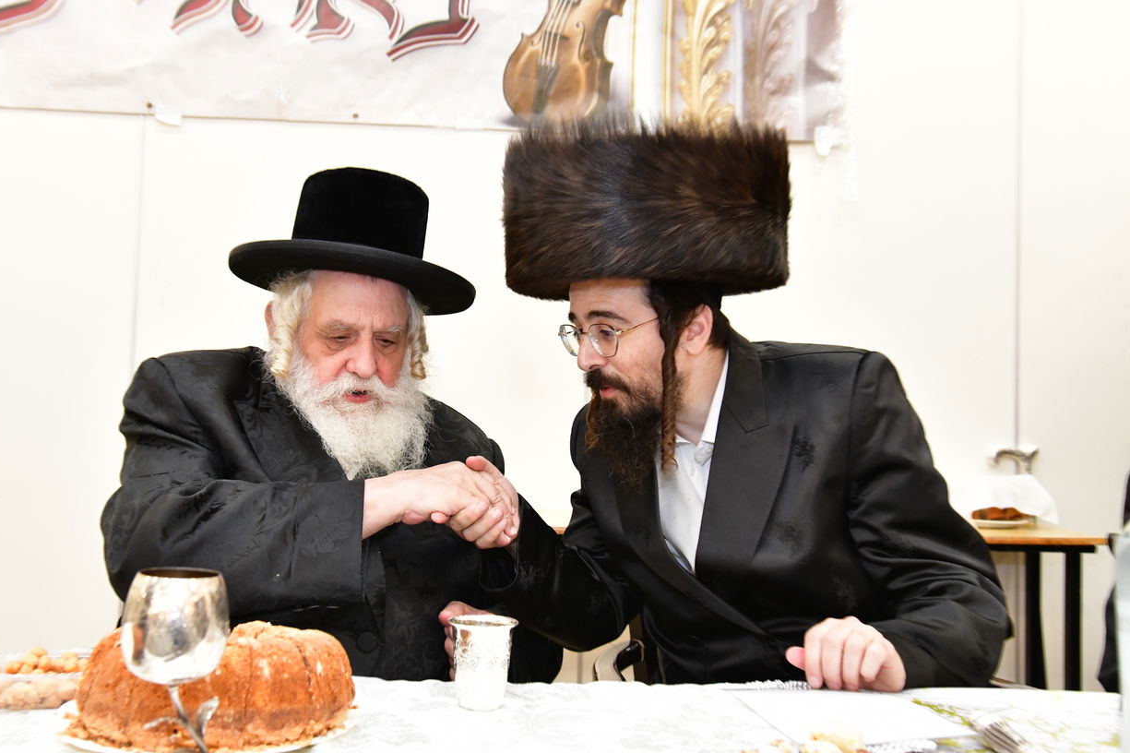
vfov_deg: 33.4
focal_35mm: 40
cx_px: 485
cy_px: 335
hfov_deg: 48.3
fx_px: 1255
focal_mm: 35
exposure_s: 1/100
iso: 4000
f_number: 5.6
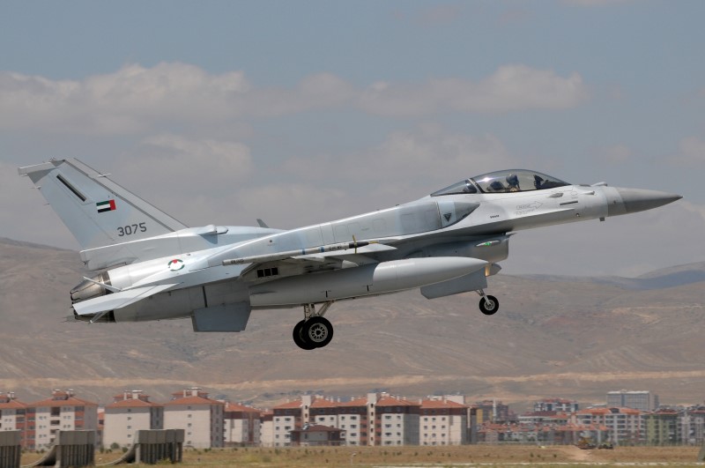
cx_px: 352
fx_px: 4107
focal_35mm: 210
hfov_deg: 9.8
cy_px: 234
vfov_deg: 6.5
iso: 400
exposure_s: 1/2000
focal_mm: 140
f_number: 9
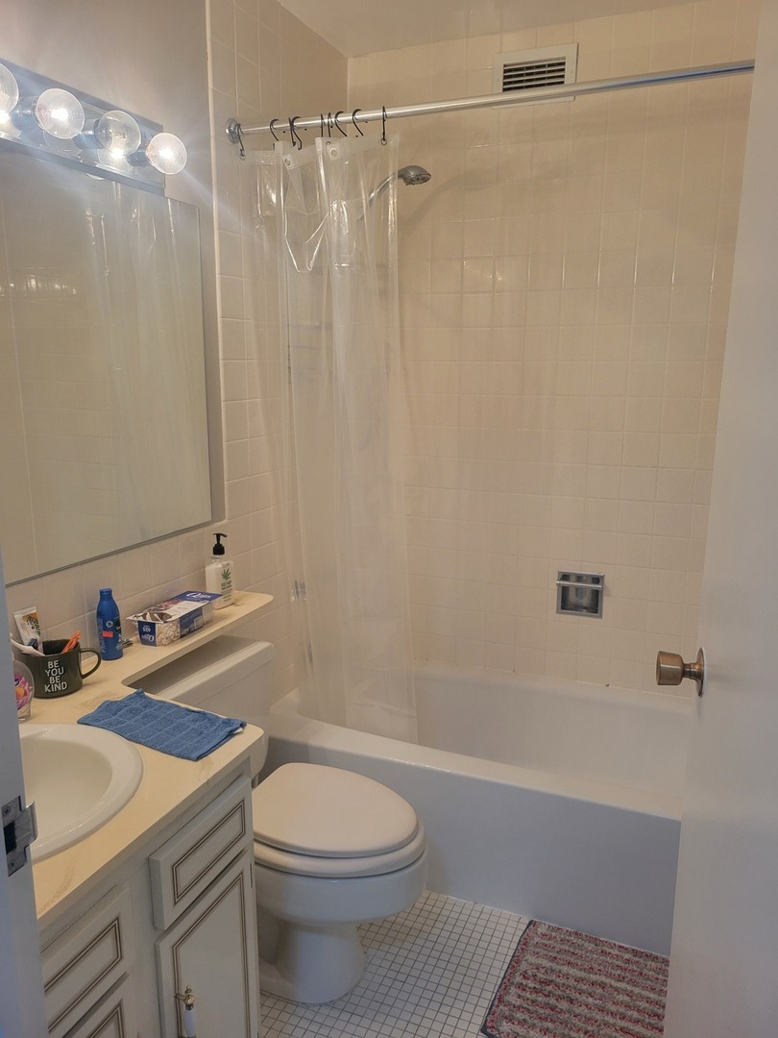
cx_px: 389
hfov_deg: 53.1
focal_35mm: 26
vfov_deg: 67.3
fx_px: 779
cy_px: 519
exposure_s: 1/120
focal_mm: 5.4
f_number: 1.8
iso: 125
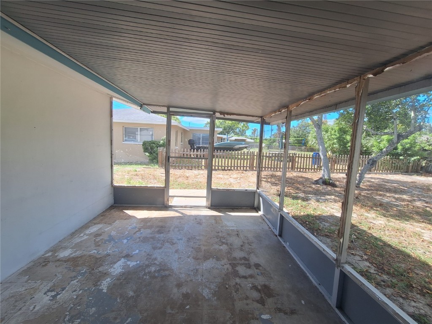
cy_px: 162
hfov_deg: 106.2
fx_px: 162
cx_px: 216
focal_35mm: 13
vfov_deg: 89.9
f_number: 2.2
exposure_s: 1/203
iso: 40
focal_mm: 1.74
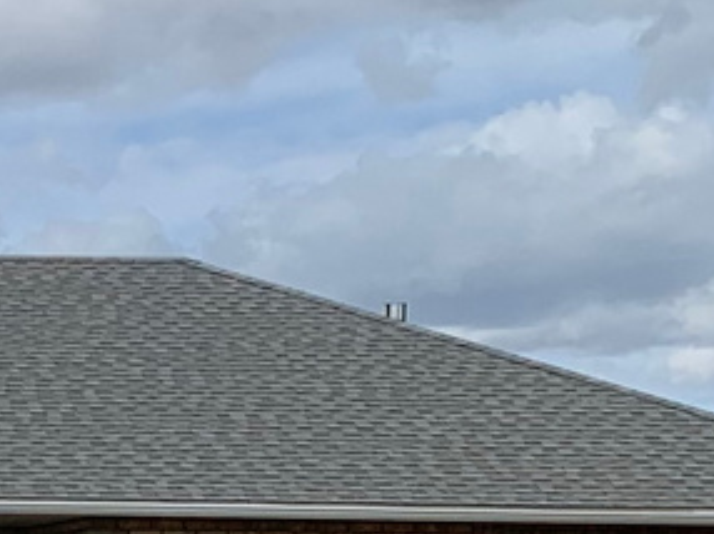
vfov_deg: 8.9
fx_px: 3359
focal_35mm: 163
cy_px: 696
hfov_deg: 10.7
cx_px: -859
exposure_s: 1/4274
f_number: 1.8
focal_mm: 4.25
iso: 25
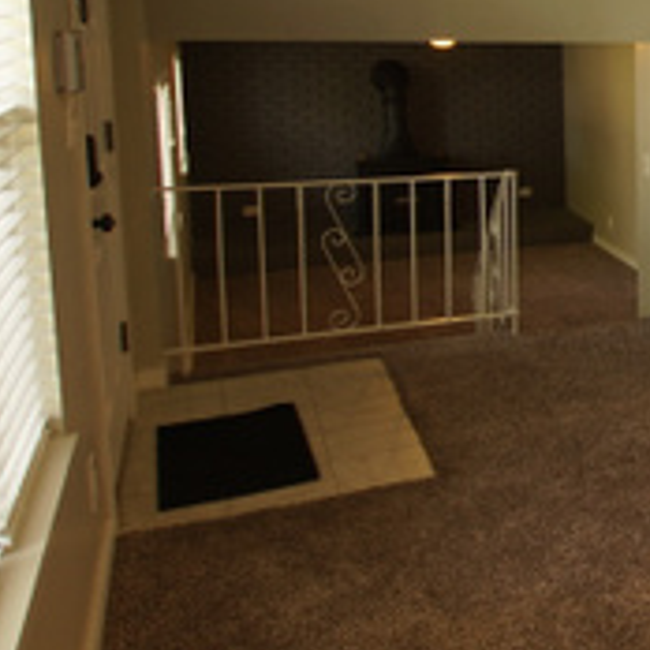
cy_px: 133
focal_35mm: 47
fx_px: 998
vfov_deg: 35.0
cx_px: 893
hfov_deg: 28.1
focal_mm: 10
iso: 100
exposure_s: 1/15
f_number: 4
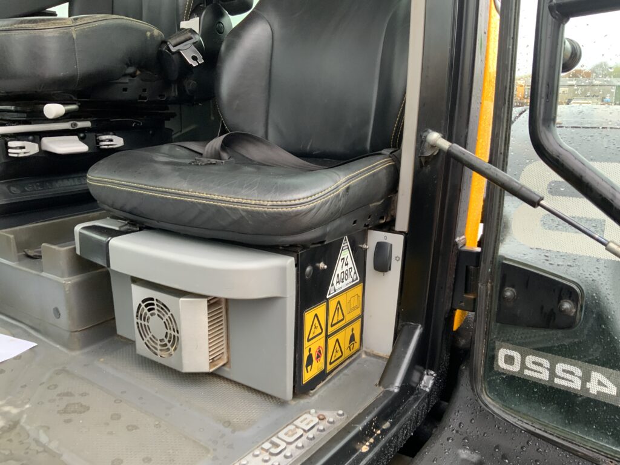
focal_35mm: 29
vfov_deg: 48.2
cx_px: 310
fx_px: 519
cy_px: 232
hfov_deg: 61.7
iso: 100
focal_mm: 3
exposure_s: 1/60
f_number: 1.8
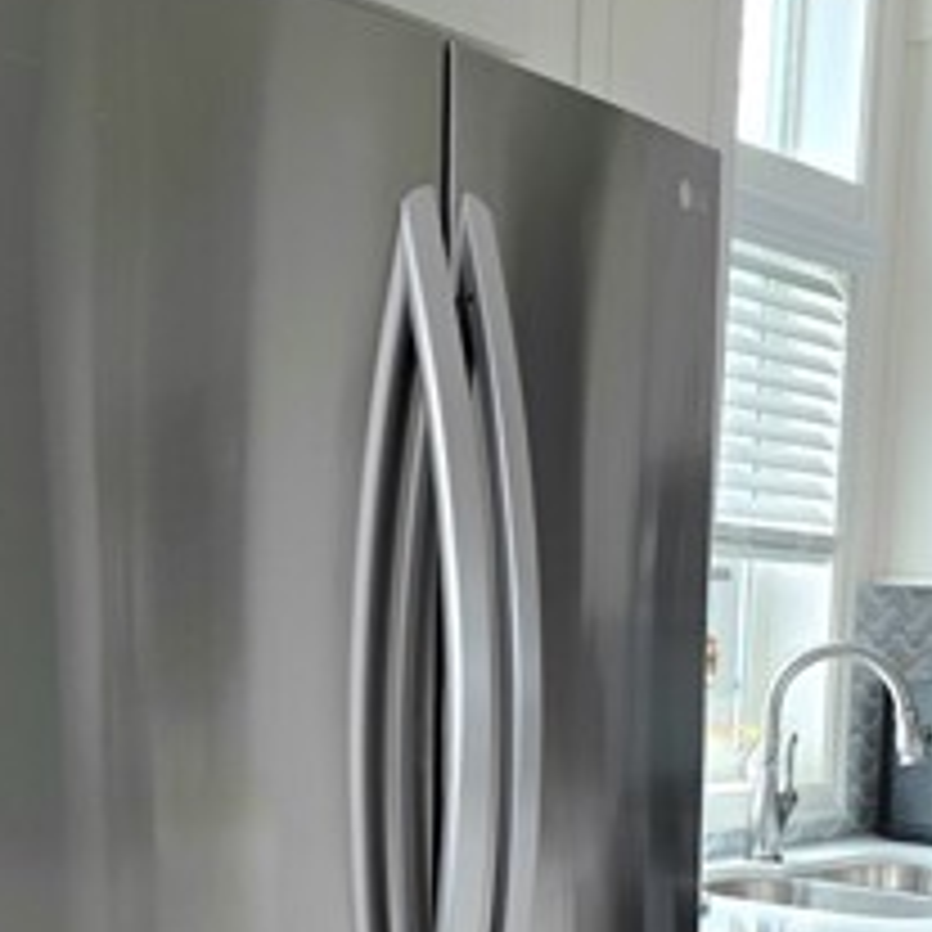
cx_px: 401
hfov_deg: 27.3
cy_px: 797
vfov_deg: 26.6
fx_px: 1919
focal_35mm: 63
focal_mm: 6.3
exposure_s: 1/182
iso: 50
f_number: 1.7
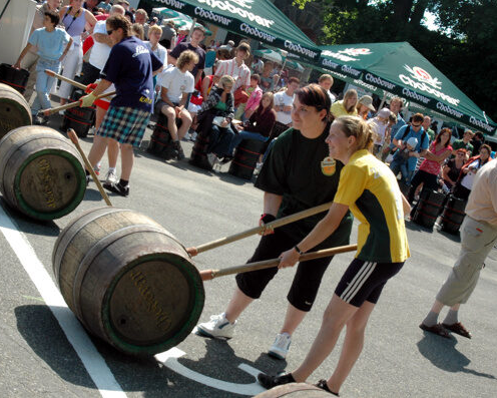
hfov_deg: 31.6
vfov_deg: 25.6
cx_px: 223
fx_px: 876
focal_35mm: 60
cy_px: 199
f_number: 14
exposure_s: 1/50
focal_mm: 35
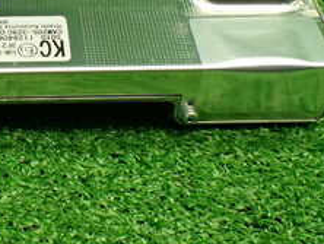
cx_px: -4
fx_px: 759
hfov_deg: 23.1
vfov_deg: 18.1
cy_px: 48
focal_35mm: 81
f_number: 2.3
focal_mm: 5.4
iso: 400
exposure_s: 1/125
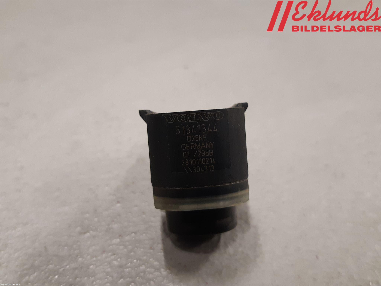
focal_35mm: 26
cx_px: 190
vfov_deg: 53.1
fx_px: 286
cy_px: 143
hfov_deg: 67.3
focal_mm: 3.93
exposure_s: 1/50
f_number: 1.7
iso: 200
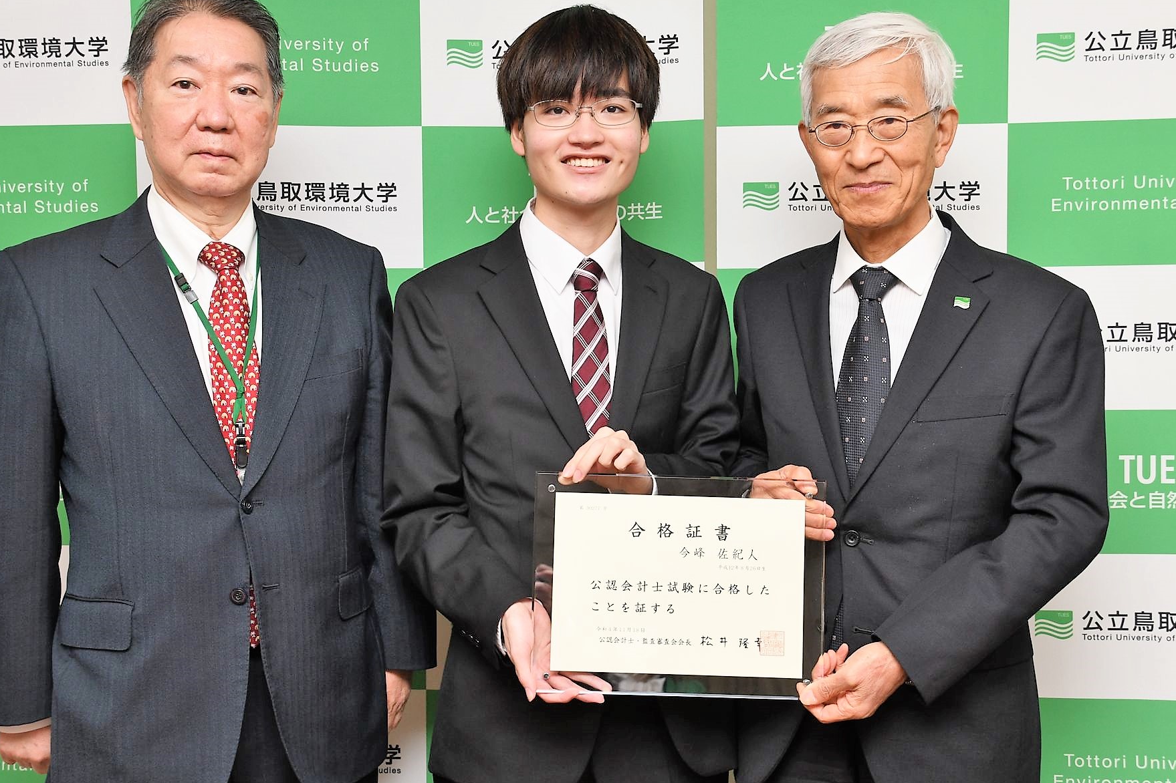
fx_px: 1894
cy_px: 387
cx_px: 566
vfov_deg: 23.4
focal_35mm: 58
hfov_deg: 34.5
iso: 640
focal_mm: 34
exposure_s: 1/125
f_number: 8
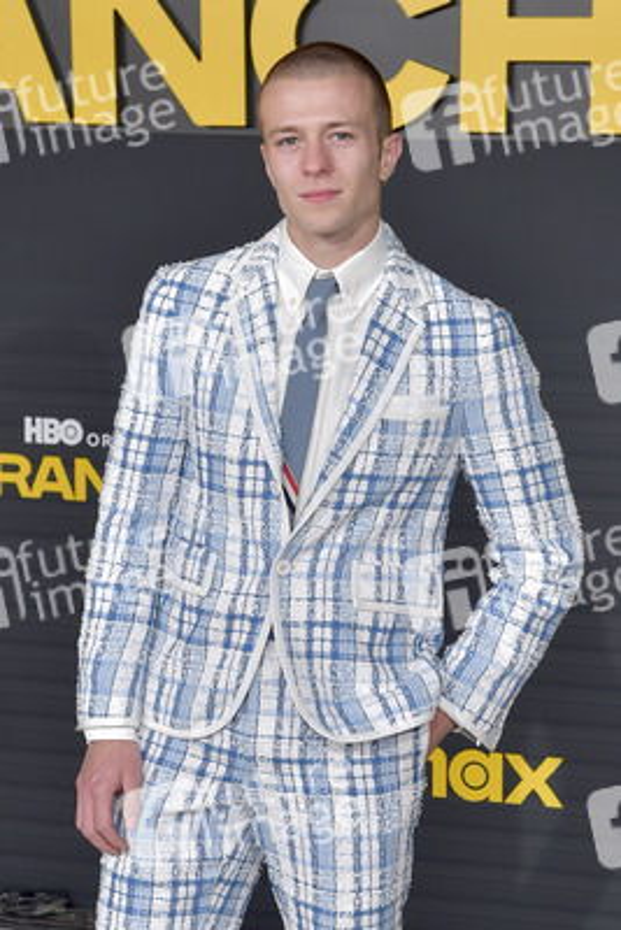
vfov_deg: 34.5
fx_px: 1499
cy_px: 465
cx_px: 310
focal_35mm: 58
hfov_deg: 23.4
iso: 320
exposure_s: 1/250
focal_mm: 58
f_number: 6.3
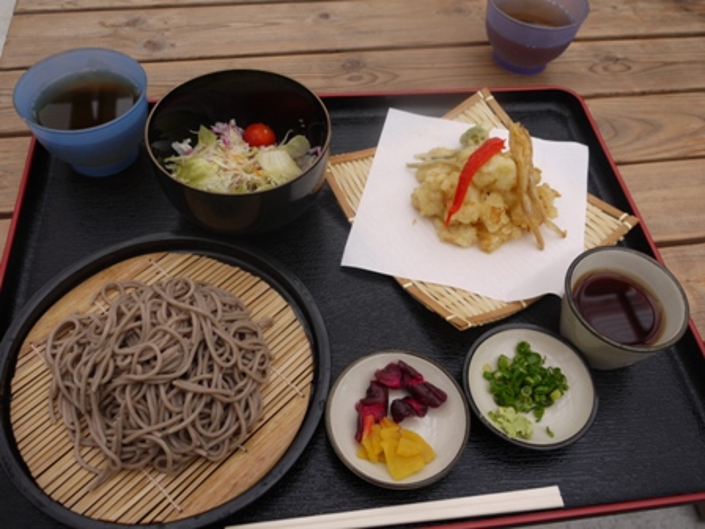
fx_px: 652
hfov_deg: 56.8
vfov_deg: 44.2
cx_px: 352
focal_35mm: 32
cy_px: 264
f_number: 4.5
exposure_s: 1/125
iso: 100
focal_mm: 16
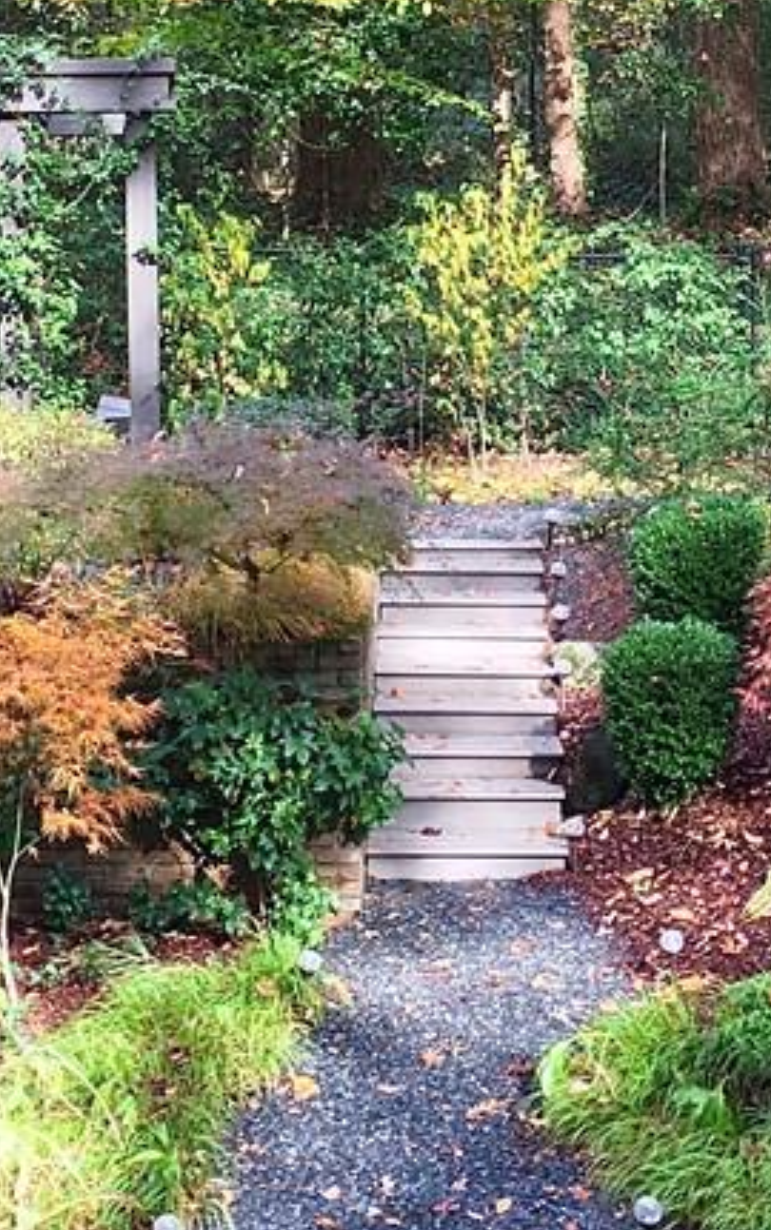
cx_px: 314
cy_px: 322
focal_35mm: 73
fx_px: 2450
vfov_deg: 27.8
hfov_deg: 17.9
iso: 25
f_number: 2.2
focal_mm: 4.15
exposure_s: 1/60
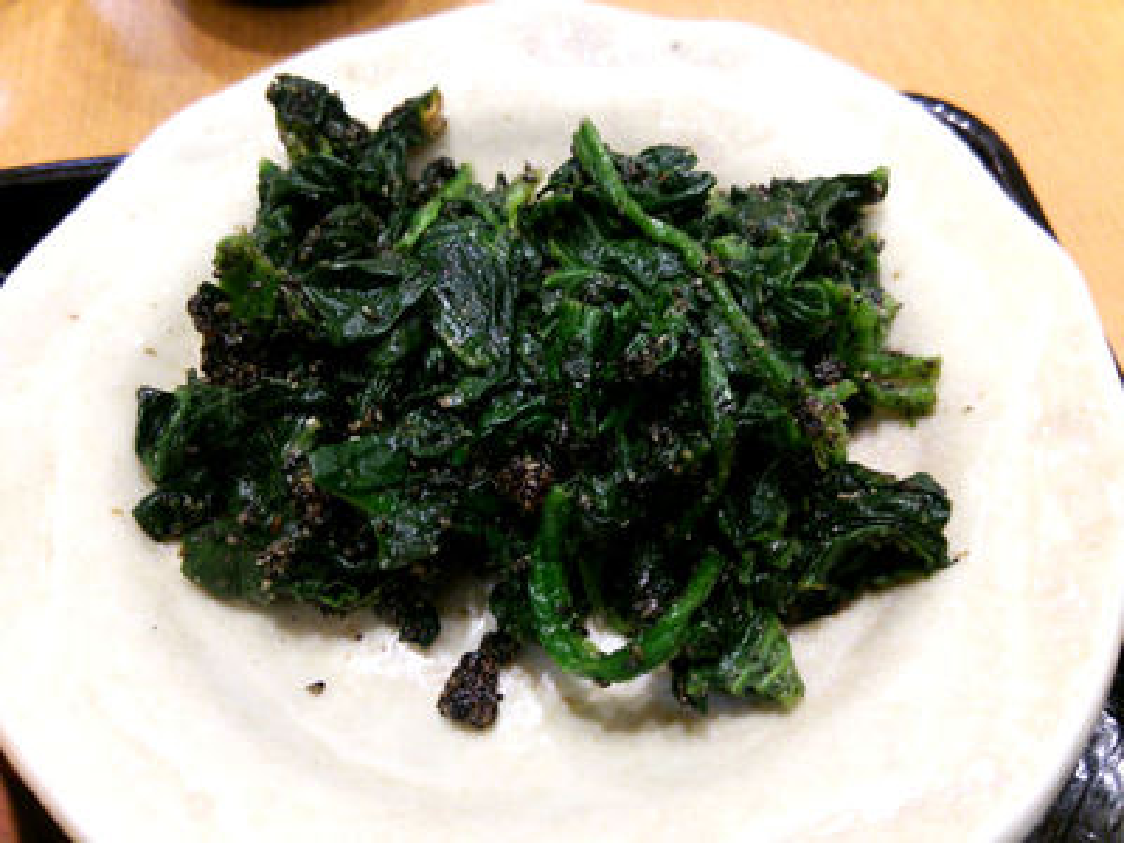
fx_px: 974
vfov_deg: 46.8
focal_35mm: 30
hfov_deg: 60.0
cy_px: 422
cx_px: 562
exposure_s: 1/44
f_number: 1.94
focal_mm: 4.06
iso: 100
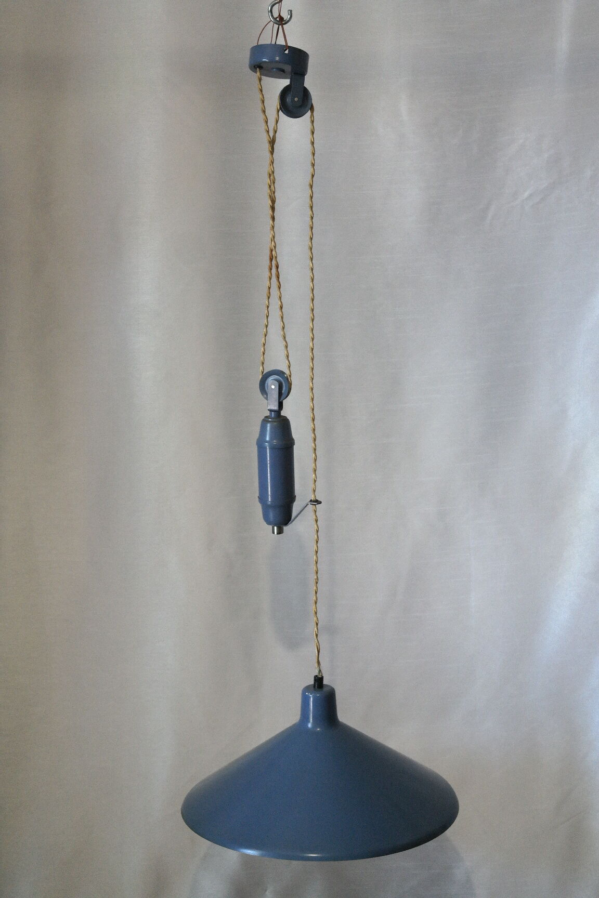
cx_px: 300
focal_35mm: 69
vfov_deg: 29.2
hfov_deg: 19.7
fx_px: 1722
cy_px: 449
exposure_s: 1/80
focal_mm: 45
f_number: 5
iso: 800
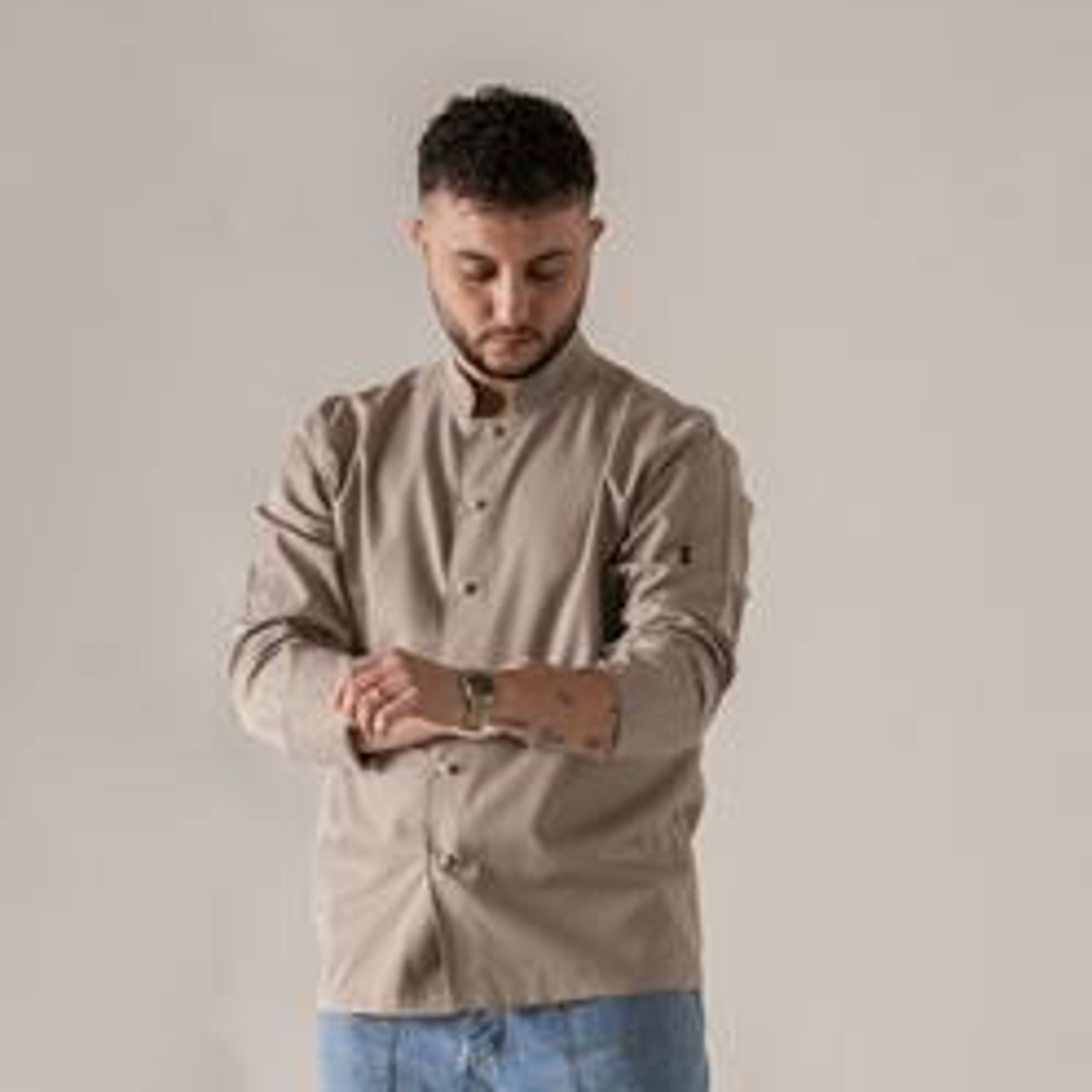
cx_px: 542
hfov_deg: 9.8
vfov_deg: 9.8
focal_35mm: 178
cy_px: 889
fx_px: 6353
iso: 200
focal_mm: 112
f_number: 11
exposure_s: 1/160
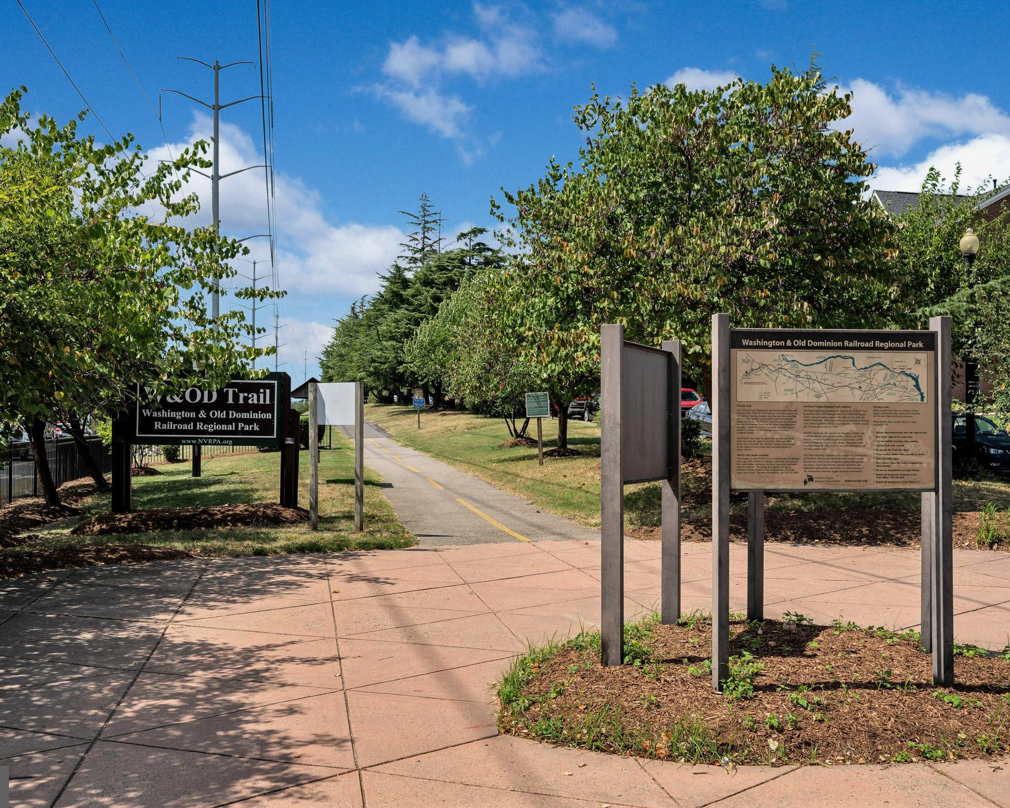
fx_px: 1016
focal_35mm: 34
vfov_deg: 43.4
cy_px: 403
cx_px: 487
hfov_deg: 52.8
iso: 200
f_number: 8
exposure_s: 1/320
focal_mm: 30
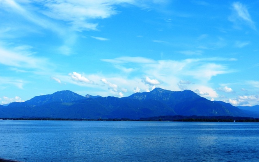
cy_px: 64
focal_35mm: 57
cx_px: 130
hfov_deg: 35.7
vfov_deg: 22.7
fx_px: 402
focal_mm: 9.4
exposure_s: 1/1000
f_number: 4.4
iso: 160
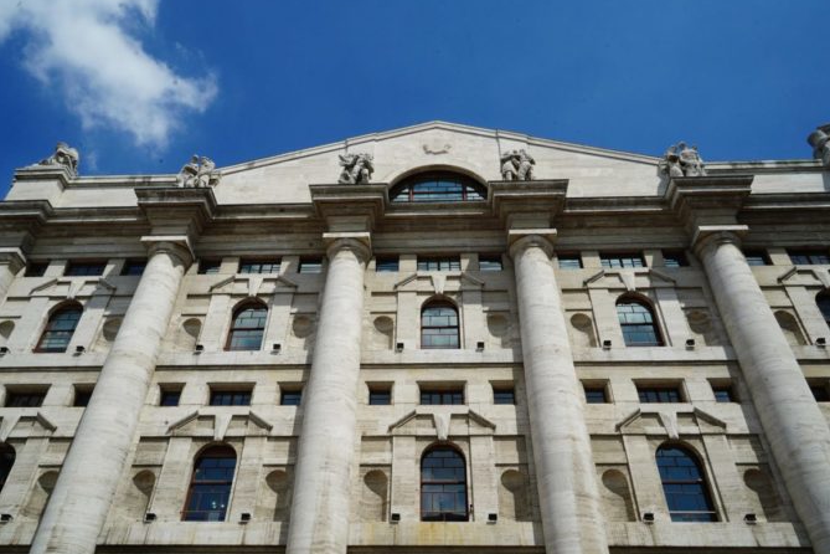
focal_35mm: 26
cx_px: 409
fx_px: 599
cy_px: 276
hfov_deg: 69.4
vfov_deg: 49.6
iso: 800
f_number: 22
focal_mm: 25
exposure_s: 1/400
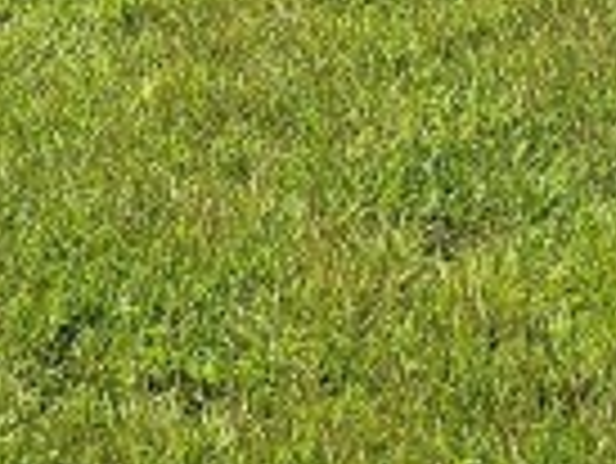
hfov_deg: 11.5
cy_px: -1158
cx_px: 175
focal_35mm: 172
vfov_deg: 7.2
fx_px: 3063
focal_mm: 6.3
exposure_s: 1/1019
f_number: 1.7
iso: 10
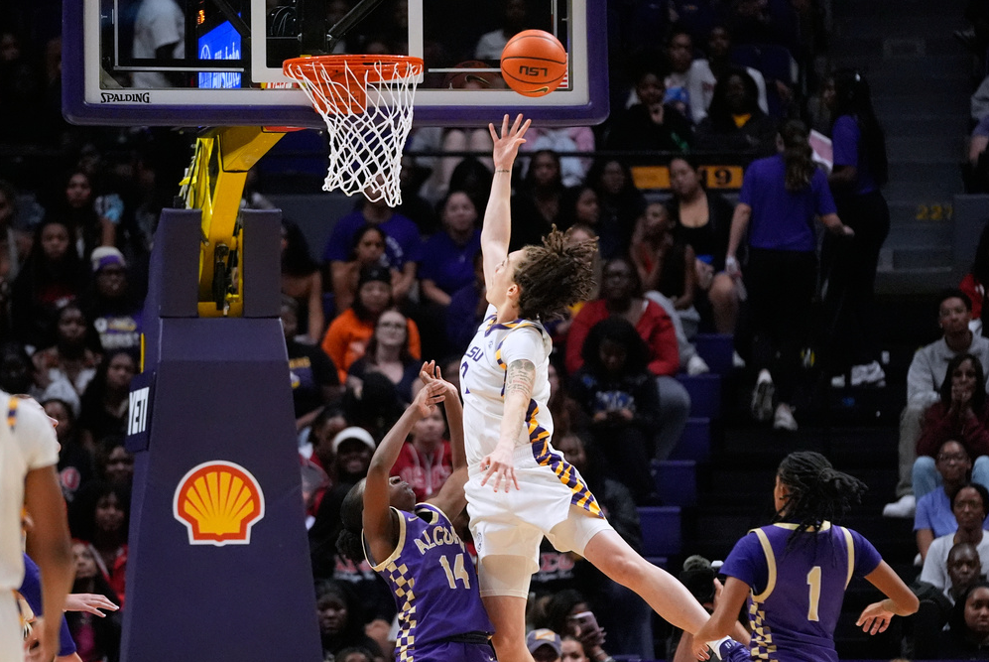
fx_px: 8387
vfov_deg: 4.5
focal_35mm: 305
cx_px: 494
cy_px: 339
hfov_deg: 6.7
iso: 6400
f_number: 2.8
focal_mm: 198
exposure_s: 1/2000
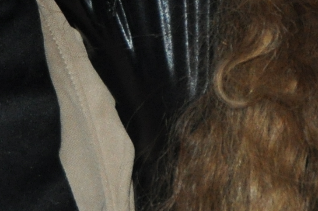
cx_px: 310
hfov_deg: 7.3
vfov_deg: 4.8
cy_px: -116
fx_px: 2497
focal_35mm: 283
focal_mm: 32
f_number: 4.2
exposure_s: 1/60
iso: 800
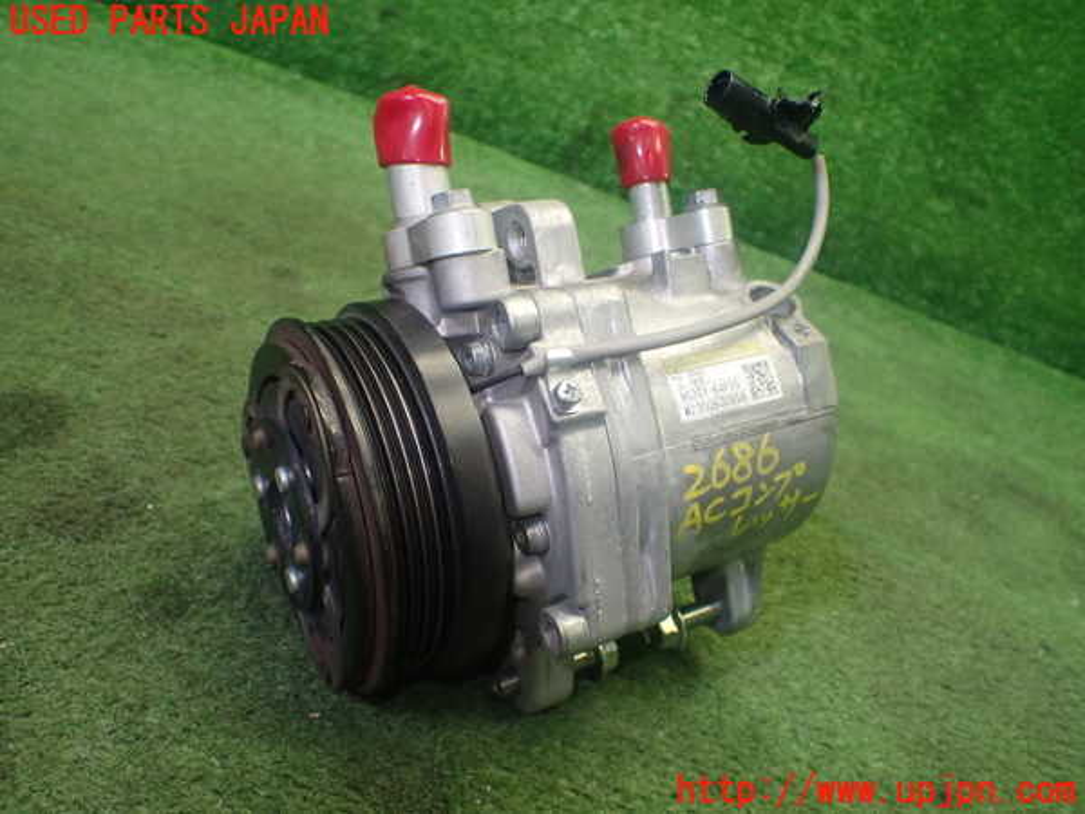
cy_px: 407
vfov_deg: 46.8
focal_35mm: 30
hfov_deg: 60.0
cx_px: 542
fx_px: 940
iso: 400
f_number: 2.3
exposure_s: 1/125
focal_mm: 5.4
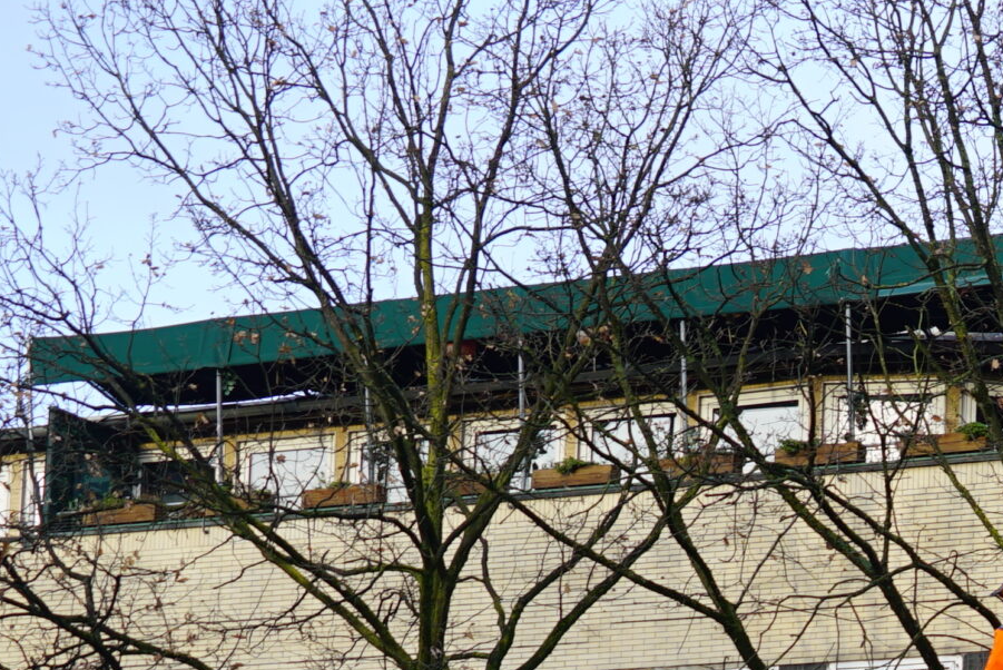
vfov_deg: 12.2
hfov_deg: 17.9
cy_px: 950
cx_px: 1239
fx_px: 3011
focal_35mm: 108
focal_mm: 38
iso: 100
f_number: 5
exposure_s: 1/80
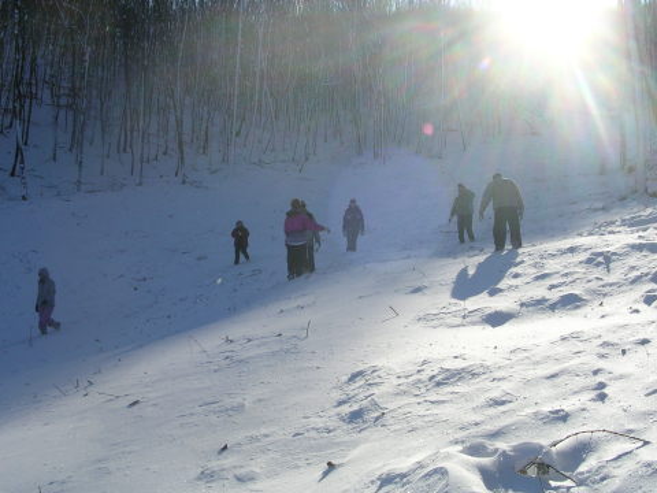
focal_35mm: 38
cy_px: 246
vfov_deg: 37.7
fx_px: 721
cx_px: 328
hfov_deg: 49.0
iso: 50
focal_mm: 5.8
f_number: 5.6
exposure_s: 1/482
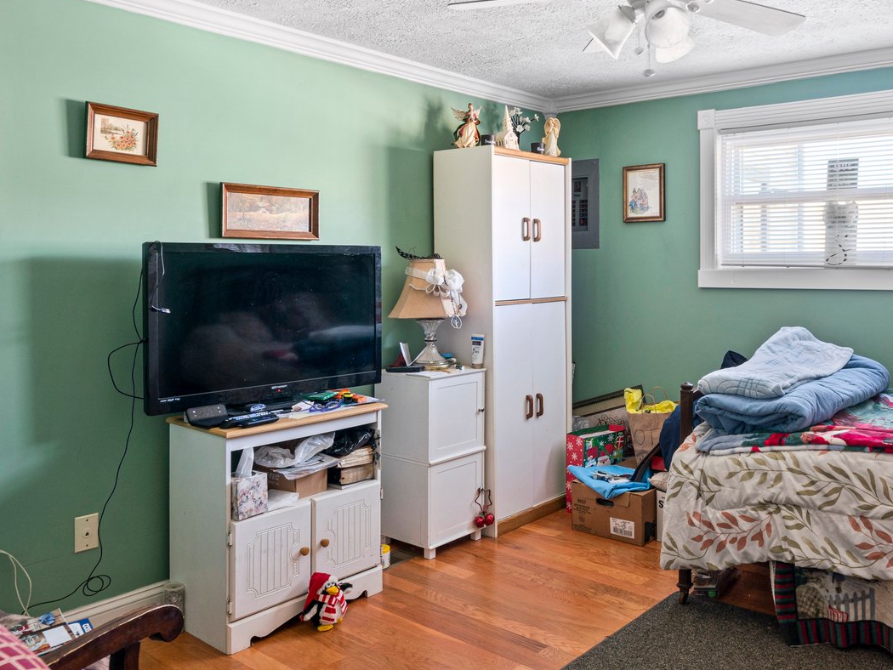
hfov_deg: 58.8
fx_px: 774
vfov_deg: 46.6
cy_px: 273
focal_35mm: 30
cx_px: 581
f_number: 7.1
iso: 400
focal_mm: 16
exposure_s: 1.6
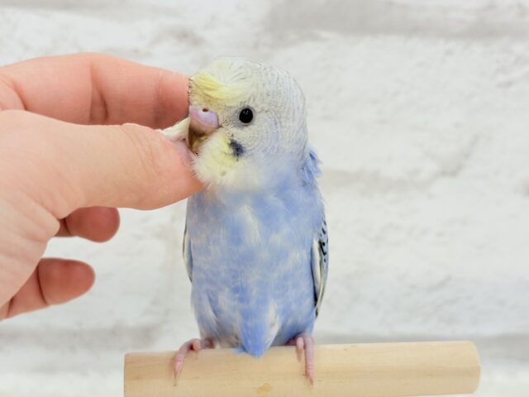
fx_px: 795
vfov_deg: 28.0
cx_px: 264
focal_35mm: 52
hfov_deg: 36.8
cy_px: 198
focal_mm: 5.96
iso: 100
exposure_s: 1/100
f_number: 1.6
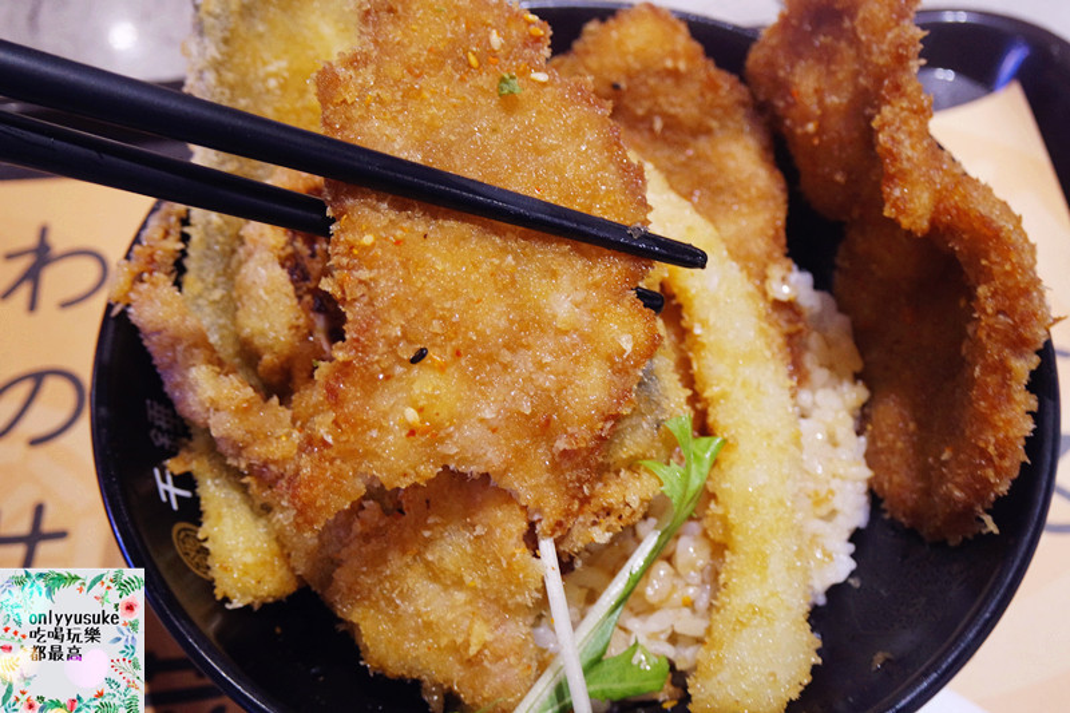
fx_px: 1189
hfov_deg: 48.5
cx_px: 535
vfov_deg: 33.4
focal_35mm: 40
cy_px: 356
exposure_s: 1/15
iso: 800
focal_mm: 15
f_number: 4
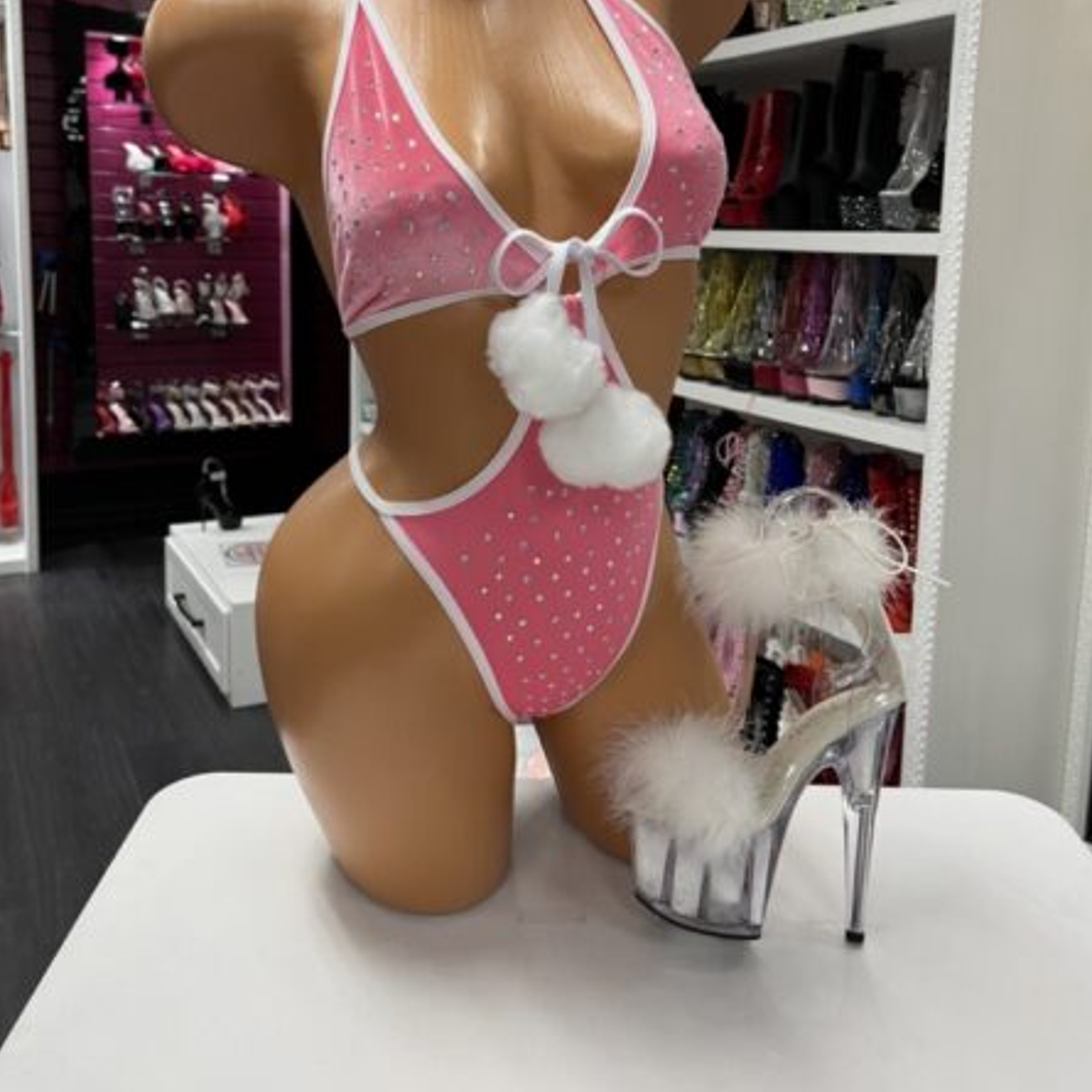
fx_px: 1106
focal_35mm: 31
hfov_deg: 52.5
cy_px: 378
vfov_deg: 51.7
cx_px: 550
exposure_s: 1/60
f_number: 1.6
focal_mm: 5.1
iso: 100
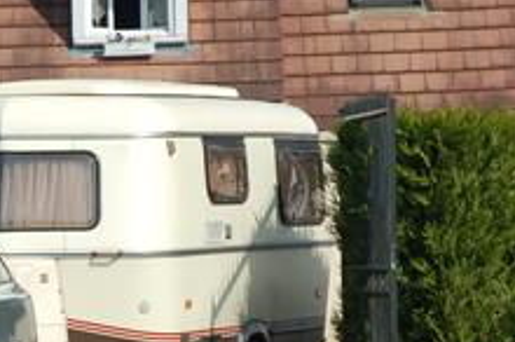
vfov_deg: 5.1
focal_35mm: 271
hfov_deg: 7.6
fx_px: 3866
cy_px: 295
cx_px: 13
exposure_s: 1/320
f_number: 10
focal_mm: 55
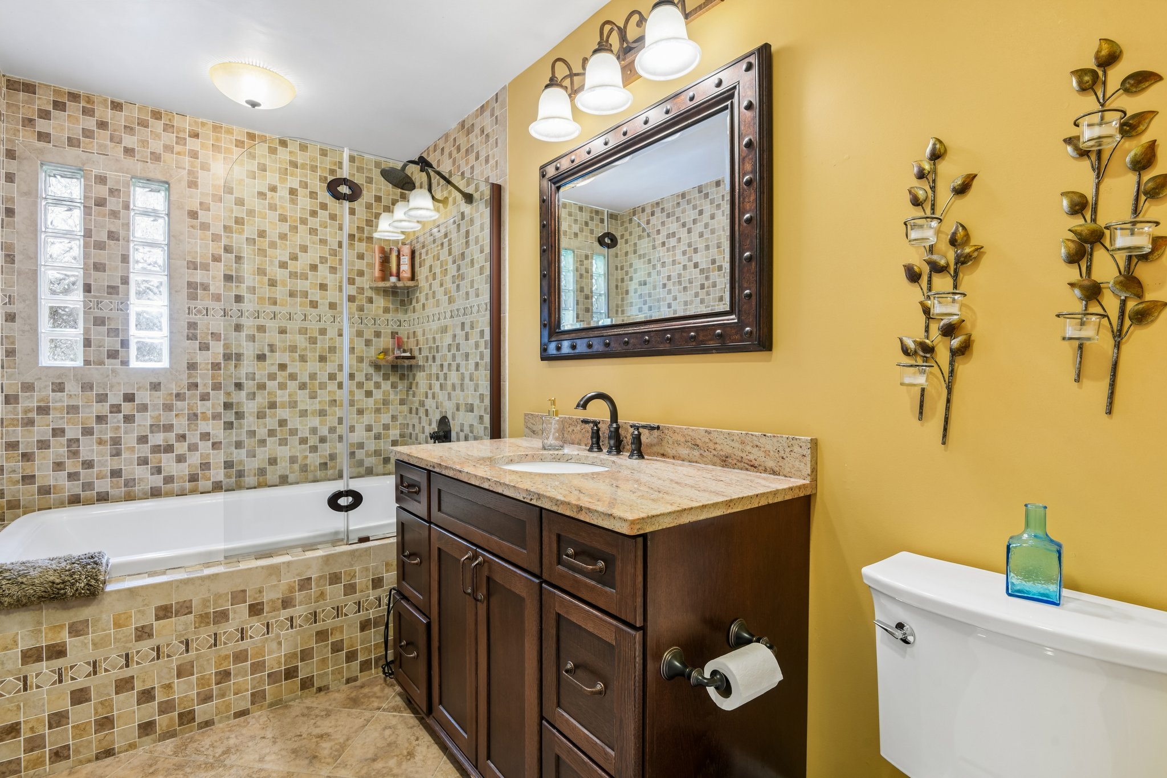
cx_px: 584
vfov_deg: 70.4
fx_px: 551
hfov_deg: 93.3
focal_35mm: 17
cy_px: 389
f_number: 8
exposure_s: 1/4
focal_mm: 17
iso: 200
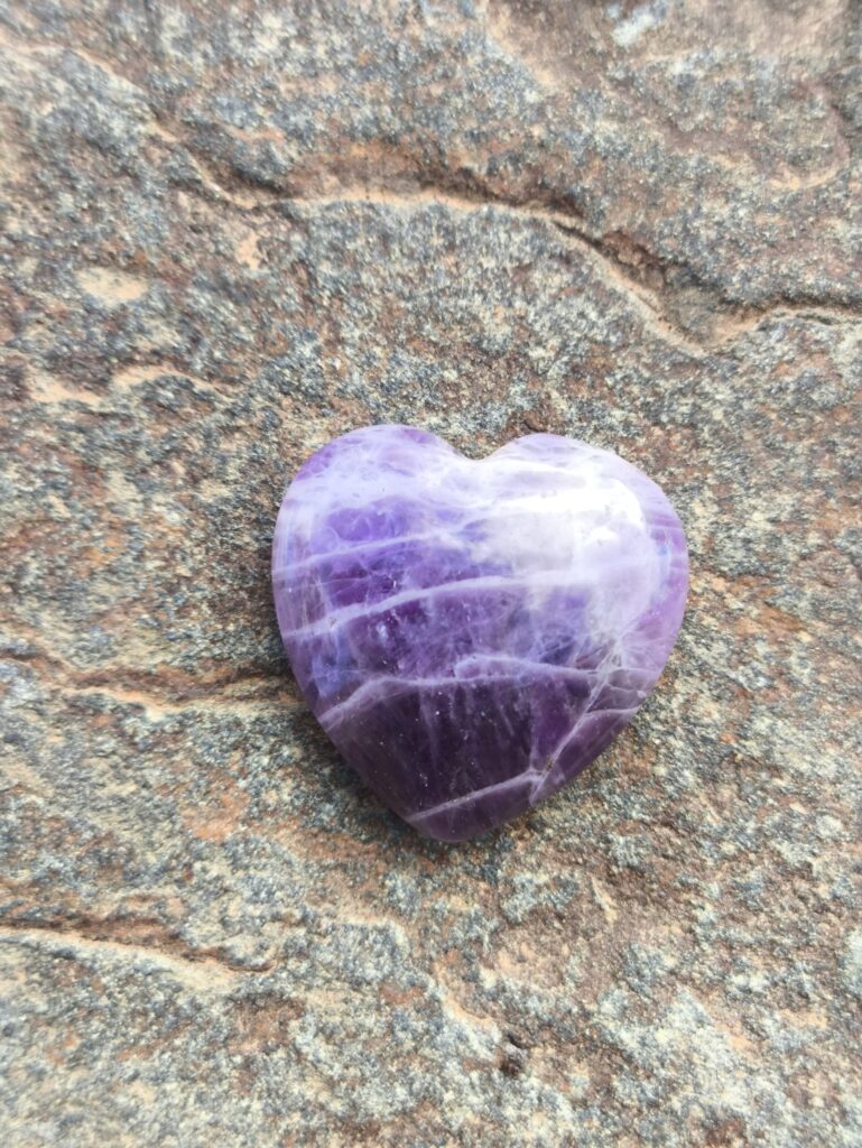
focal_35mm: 50
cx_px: 431
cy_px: 574
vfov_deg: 38.2
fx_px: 1659
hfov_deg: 29.1
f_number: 1.7
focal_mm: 4.71
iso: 50
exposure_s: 1/194
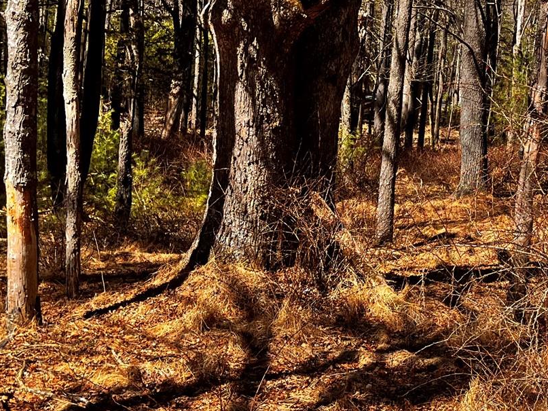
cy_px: 129
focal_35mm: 66
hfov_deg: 28.2
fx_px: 1045
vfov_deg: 22.1
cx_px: 503
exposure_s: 1/1355
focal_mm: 5.1
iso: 50
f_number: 1.6
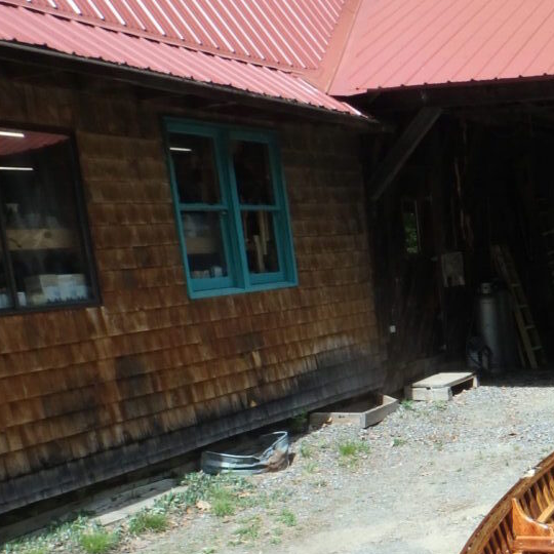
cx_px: 556
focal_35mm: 55
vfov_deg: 29.5
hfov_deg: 29.1
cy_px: 525
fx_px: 996
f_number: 3.5
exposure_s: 1/800
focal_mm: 3.7
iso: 125
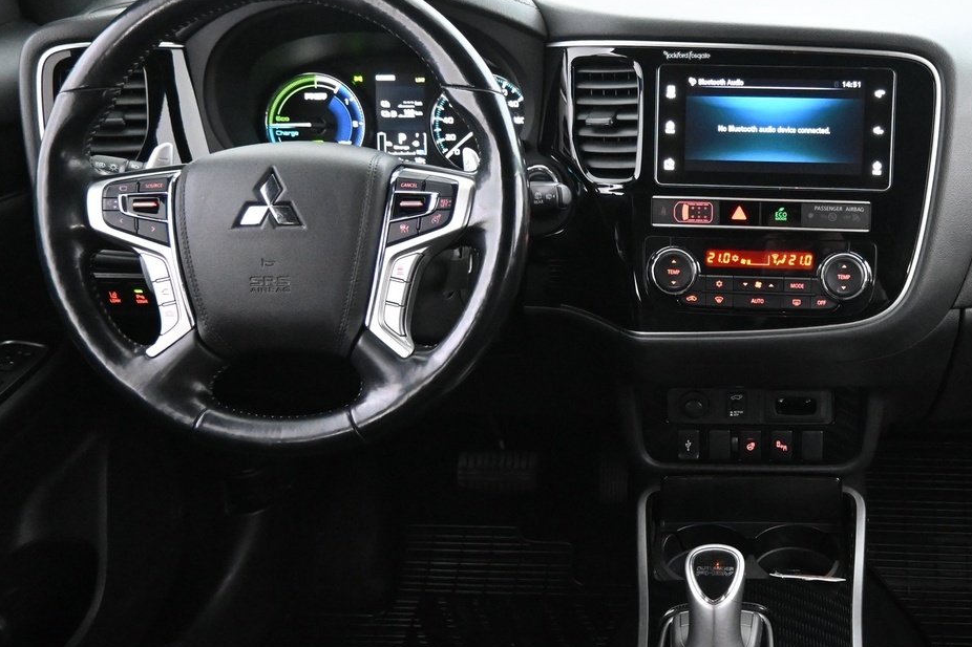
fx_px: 1134
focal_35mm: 42
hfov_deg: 44.6
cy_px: 379
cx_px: 746
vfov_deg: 31.8
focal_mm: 16
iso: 5600
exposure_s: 1/25
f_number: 3.5
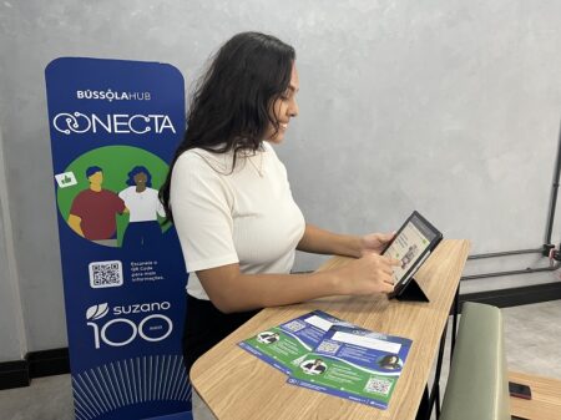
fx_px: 421
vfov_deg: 53.0
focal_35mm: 26
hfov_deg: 67.3
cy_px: 210
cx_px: 280
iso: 200
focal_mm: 5.1
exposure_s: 1/60
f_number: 1.6
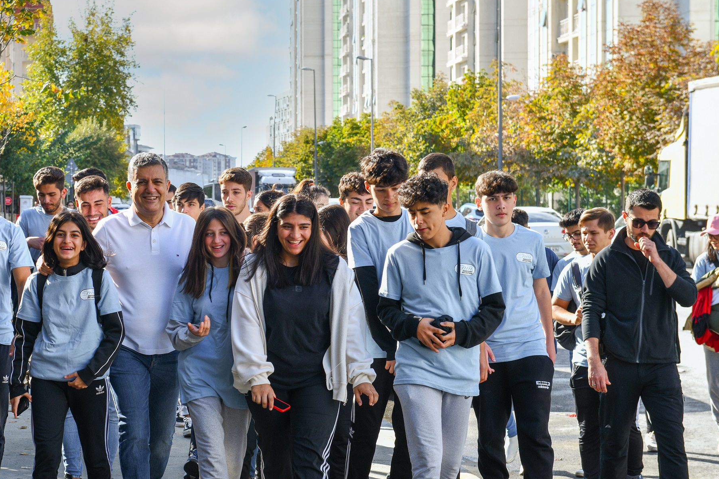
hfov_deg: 20.2
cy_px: 253
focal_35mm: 100
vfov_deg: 13.7
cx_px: 161
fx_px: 1997
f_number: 7.1
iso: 200
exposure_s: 1/250
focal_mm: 62
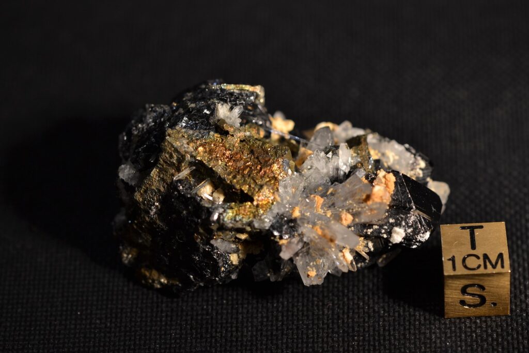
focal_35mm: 128
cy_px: 176
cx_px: 264
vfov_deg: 10.8
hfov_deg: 16.1
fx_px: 1874
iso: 100
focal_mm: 85
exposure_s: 1/40
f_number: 6.3
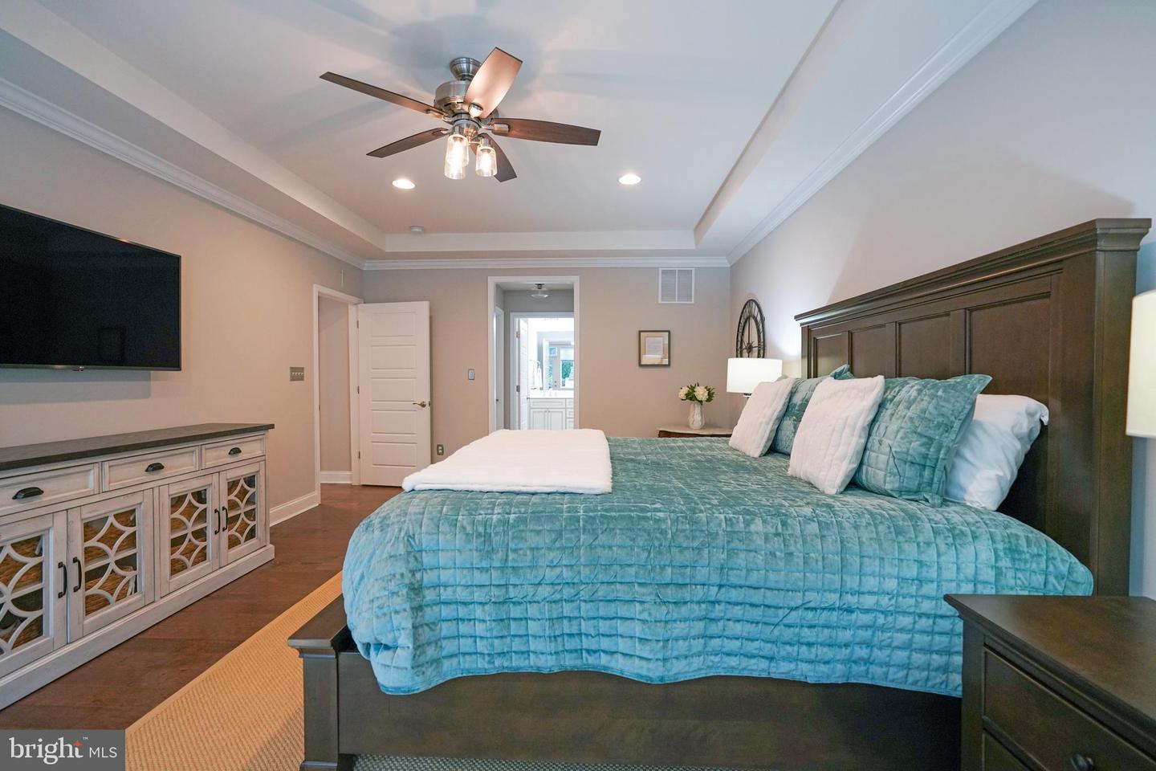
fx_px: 514
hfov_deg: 96.7
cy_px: 386
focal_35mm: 16
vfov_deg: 73.7
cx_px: 578
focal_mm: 16
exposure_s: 1/160
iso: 1600
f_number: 3.5
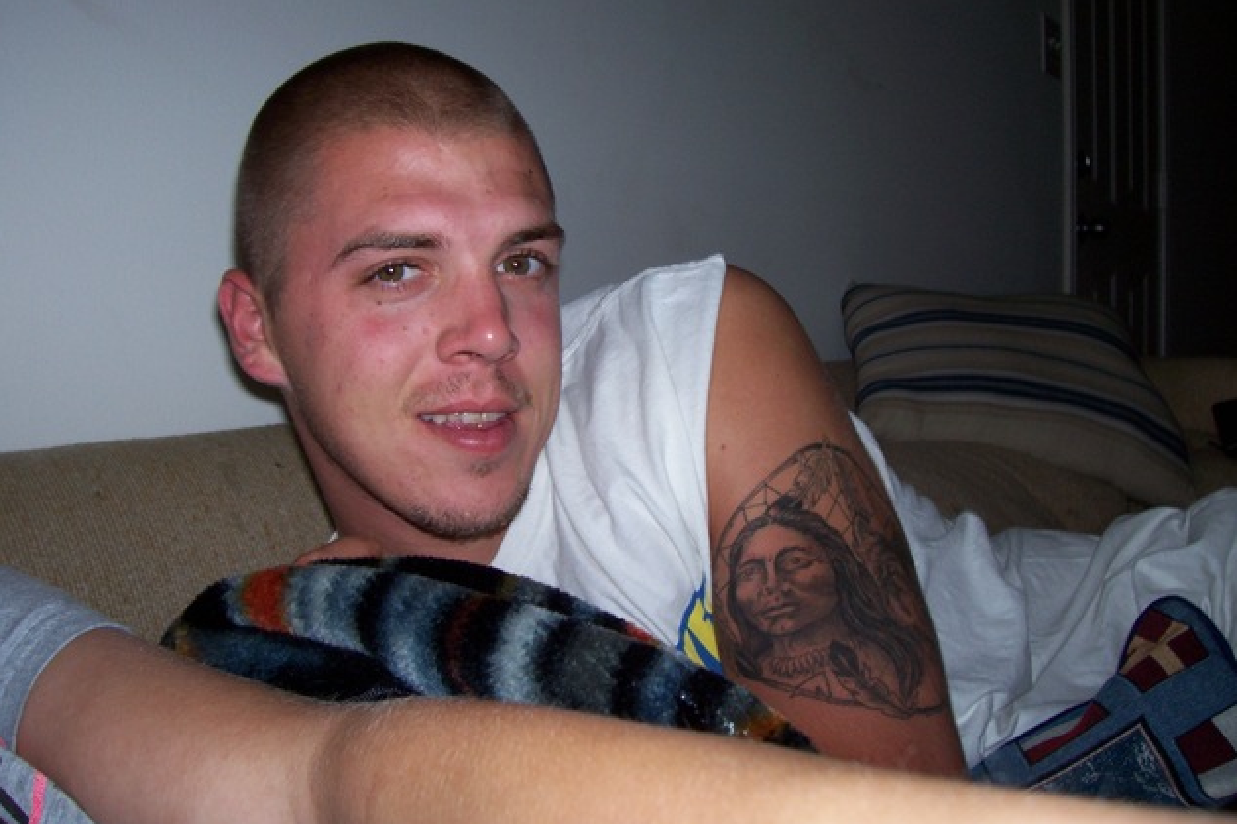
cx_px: 627
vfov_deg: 36.8
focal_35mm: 36
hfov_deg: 53.1
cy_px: 358
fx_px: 1237
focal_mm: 5.6
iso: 80
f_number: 2.7
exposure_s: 1/64
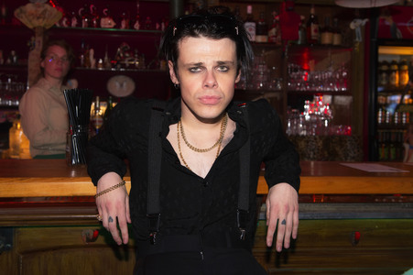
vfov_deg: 36.8
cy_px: 138
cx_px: 206
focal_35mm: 36
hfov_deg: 53.2
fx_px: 413
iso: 1250
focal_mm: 36
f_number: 4.5
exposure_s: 1/100
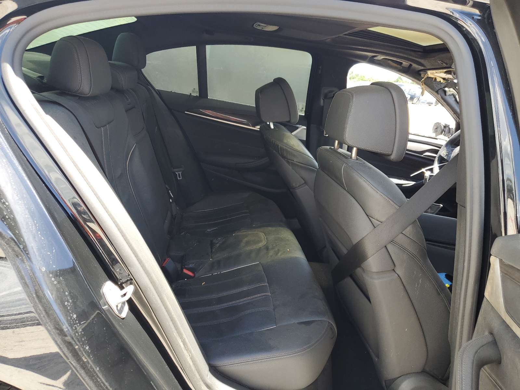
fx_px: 391
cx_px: 260
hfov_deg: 67.3
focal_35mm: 26
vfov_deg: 53.1
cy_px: 195
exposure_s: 1/213
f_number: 1.5
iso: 50
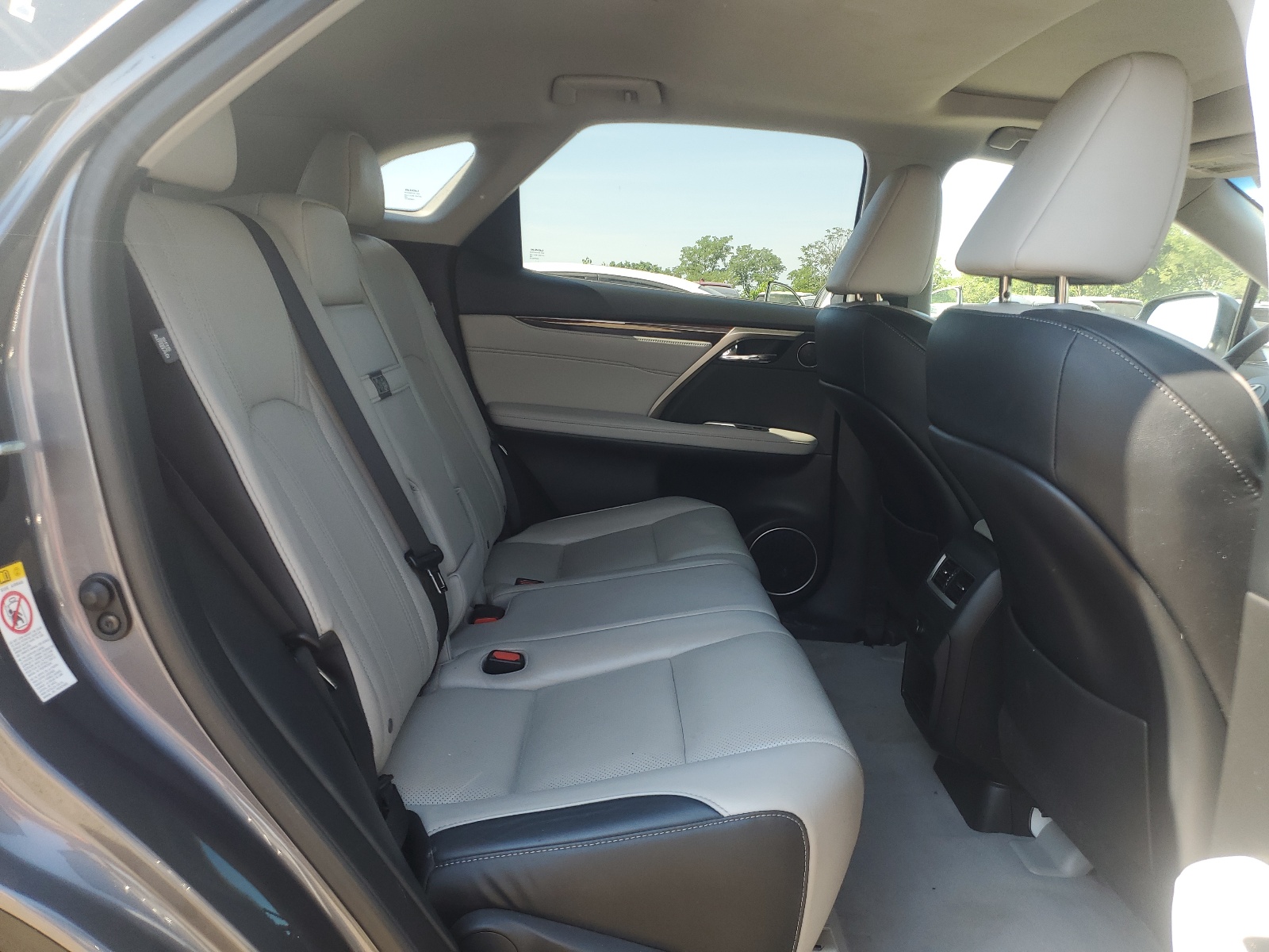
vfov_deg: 53.1
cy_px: 476
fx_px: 953
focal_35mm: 26
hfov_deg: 67.3
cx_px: 634
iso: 50
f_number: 1.5
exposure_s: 1/303
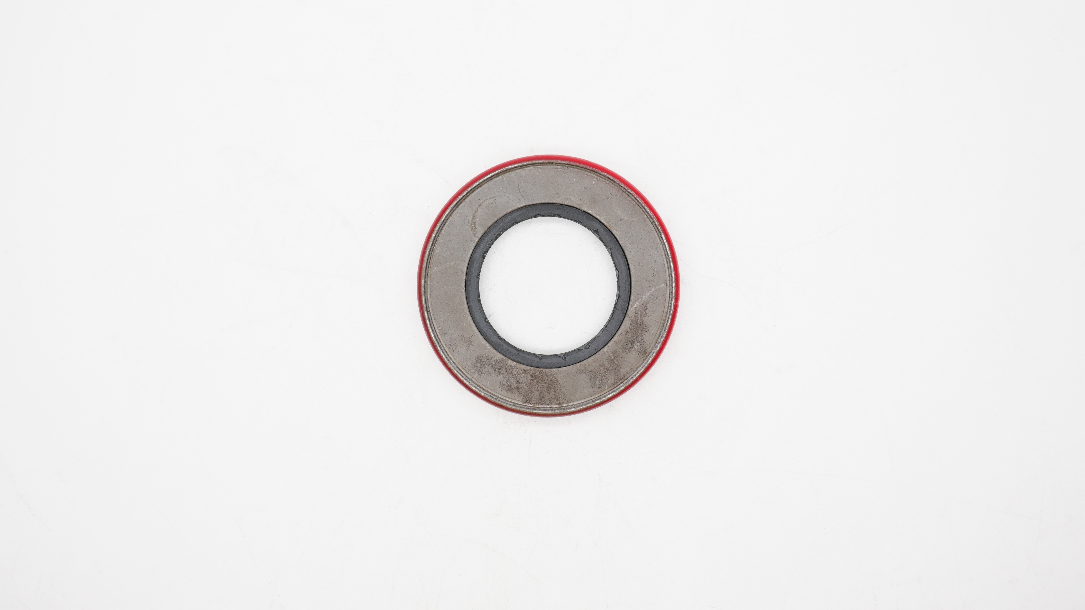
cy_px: 280
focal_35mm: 48
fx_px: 1381
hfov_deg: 42.9
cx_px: 537
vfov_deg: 24.9
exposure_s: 1/60
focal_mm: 30
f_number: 11
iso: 500
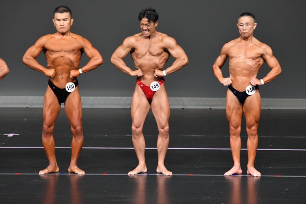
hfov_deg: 6.0
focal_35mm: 345
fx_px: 2931
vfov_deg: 4.0
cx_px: 153
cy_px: 102
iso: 4000
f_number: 5.6
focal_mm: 230
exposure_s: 1/400
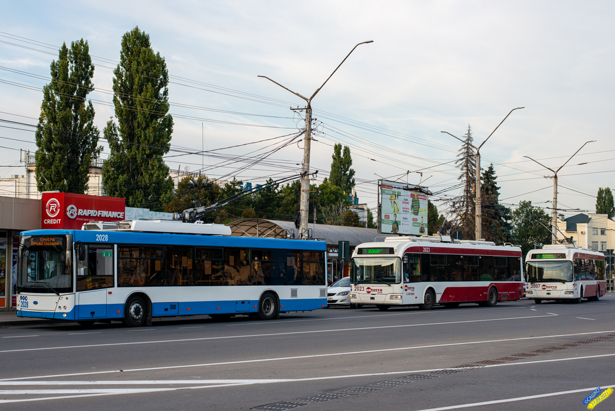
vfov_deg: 27.0
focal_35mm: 50
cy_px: 206
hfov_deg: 39.6
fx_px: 854
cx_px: 308
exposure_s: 1/500
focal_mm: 50
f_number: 5
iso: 320
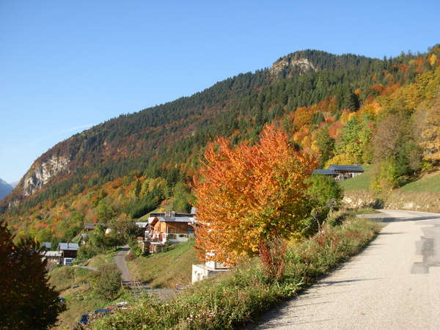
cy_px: 165
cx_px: 220
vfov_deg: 37.7
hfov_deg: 49.0
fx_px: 483
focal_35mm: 38
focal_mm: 6.3
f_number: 2.9
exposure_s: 1/558
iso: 79
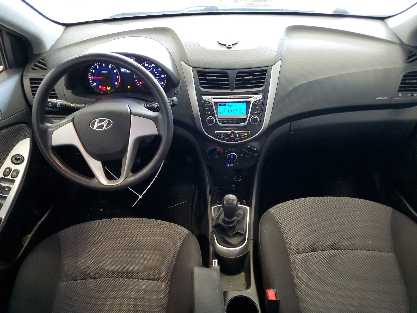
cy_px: 156
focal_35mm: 26
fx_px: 313
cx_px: 208
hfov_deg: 67.3
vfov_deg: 53.1
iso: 276
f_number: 1.5
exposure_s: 1/60.2
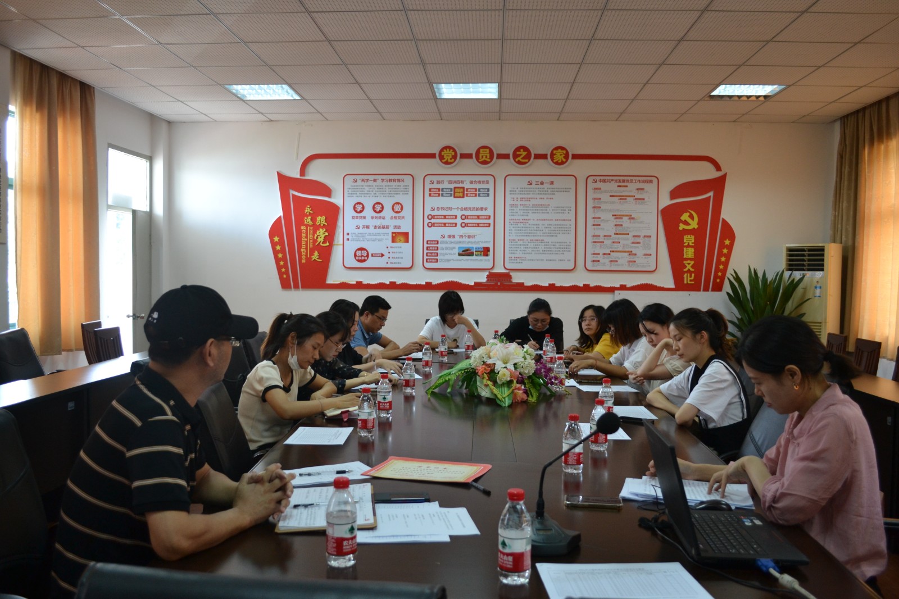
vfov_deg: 43.6
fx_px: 749
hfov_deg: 61.9
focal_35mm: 30
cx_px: 450
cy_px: 300
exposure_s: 1/60
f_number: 3.8
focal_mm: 20
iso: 640
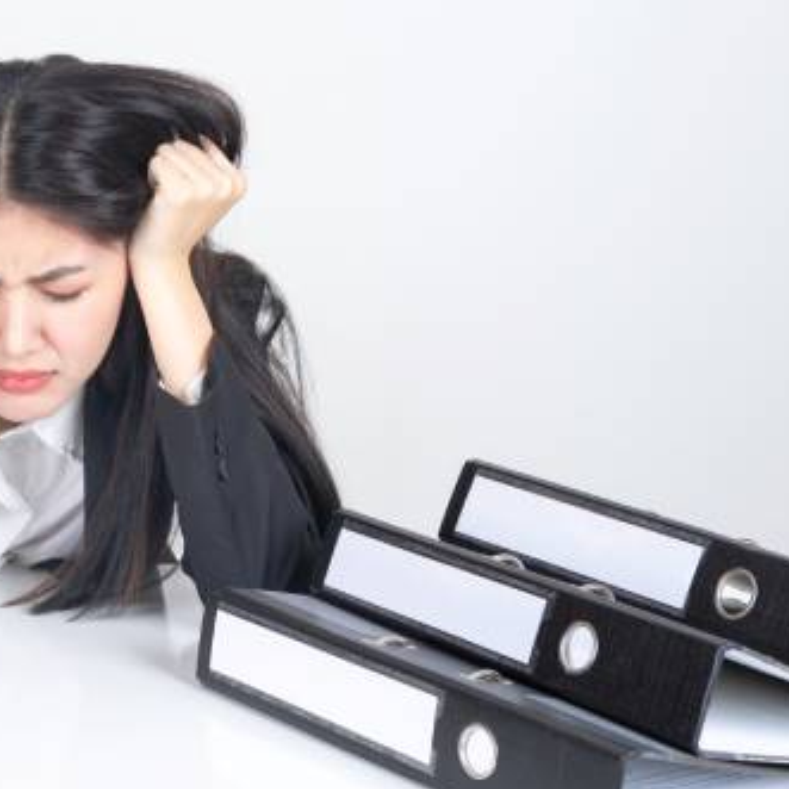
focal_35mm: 90
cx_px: -2
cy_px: 287
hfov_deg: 18.8
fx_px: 2321
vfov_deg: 19.3
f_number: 8
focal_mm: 50
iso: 100
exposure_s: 1/90
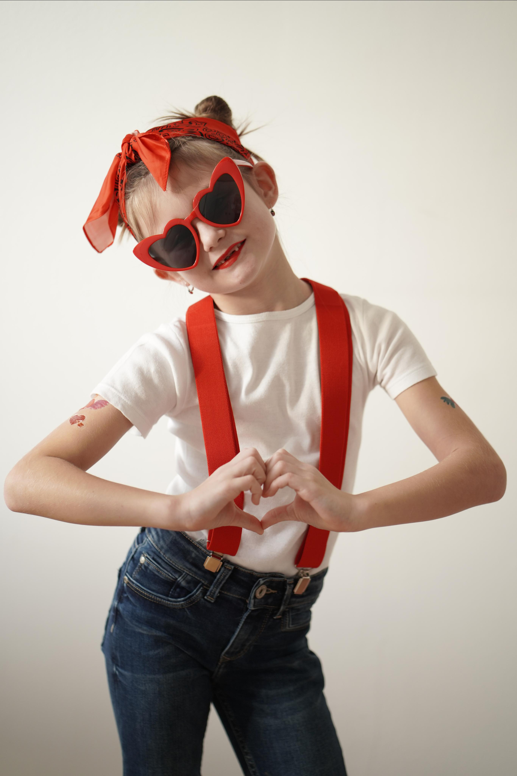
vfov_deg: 23.9
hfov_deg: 16.1
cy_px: 388
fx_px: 1831
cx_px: 258
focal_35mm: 85
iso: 400
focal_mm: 85
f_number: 2
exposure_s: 1/400
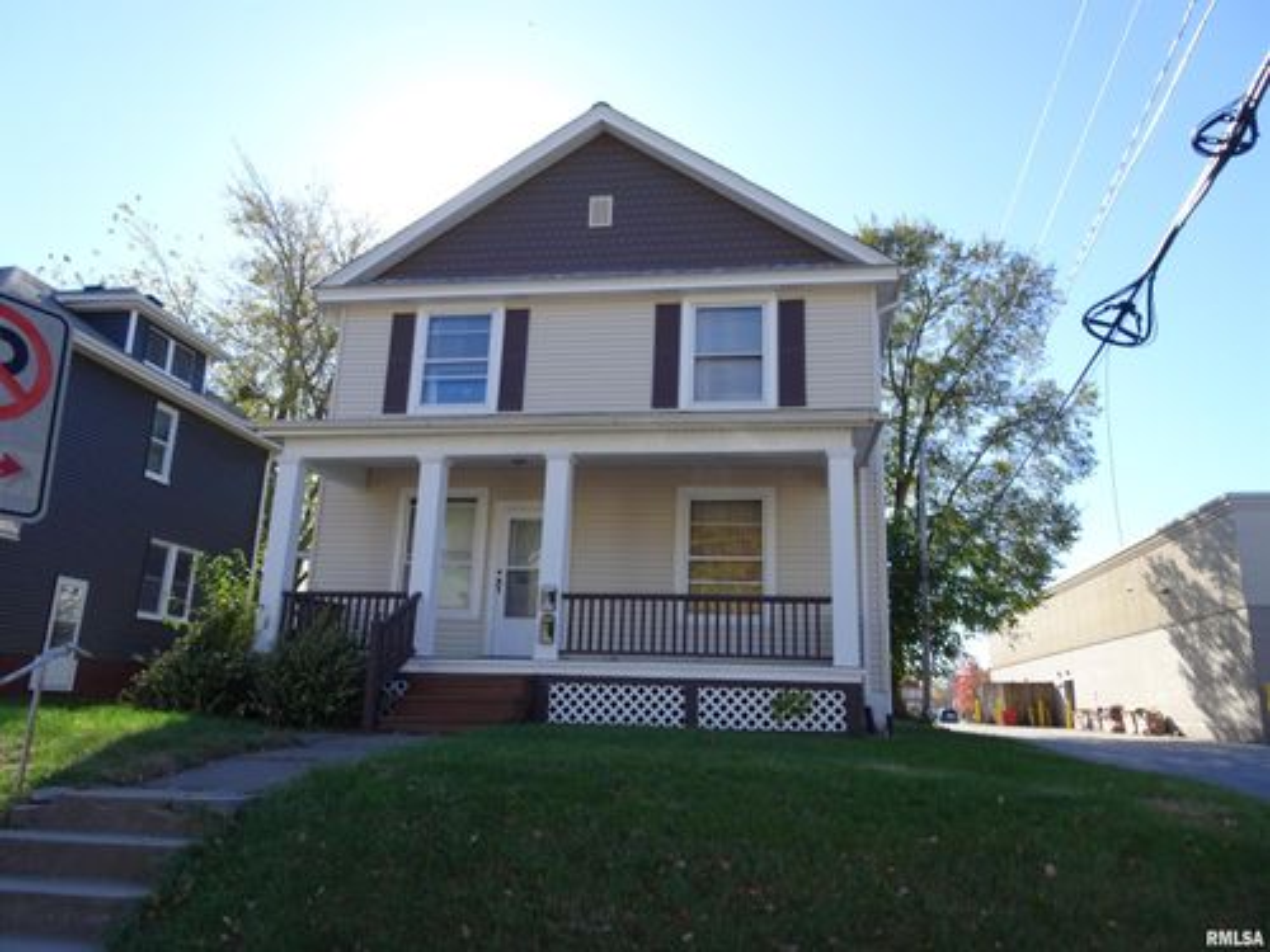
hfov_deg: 71.6
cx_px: 635
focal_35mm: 24
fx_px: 881
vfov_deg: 56.8
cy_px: 476
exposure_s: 1/320
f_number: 3.5
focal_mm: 4.1
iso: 80
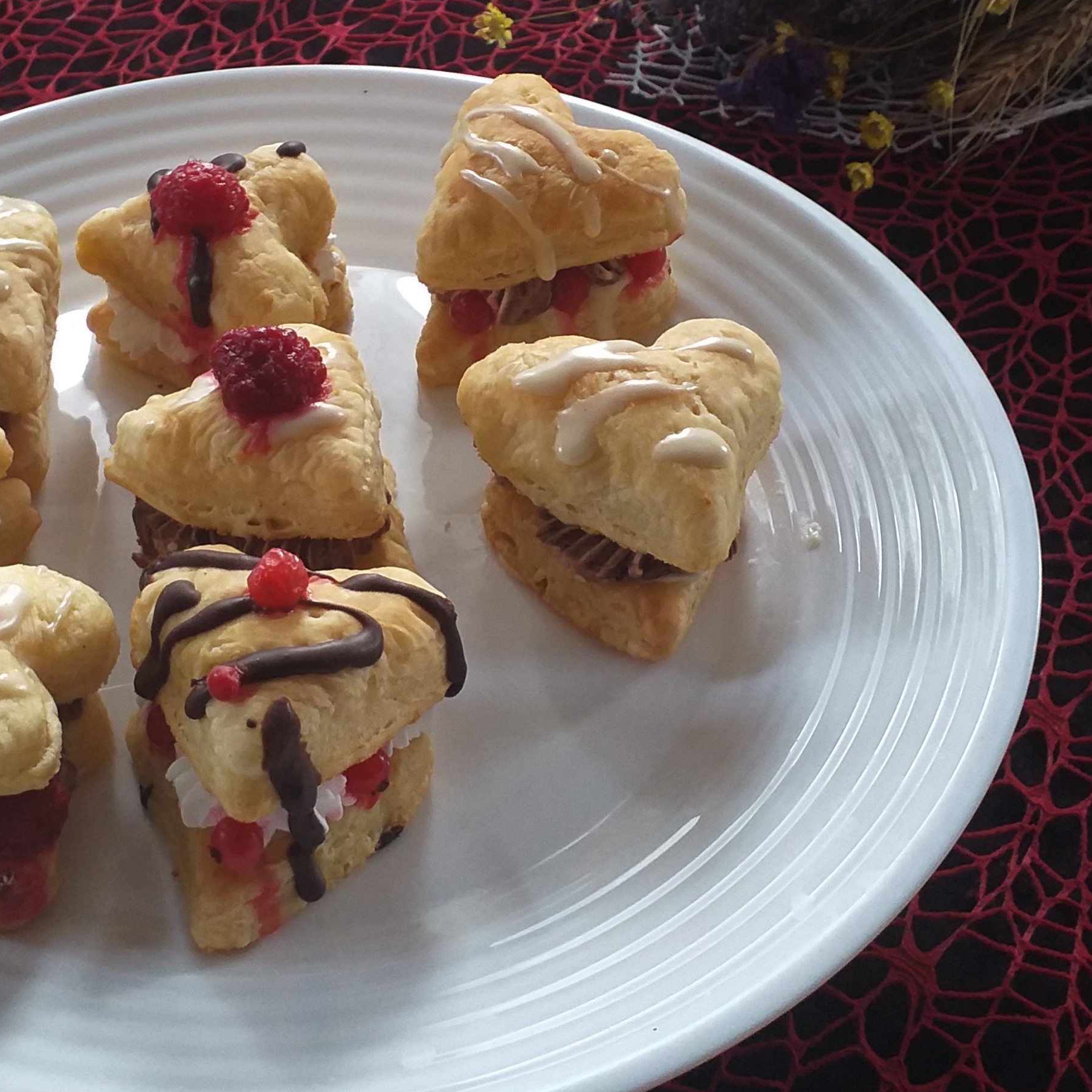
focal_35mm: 44
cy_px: 421
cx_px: 380
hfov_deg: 38.0
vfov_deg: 38.1
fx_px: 1570
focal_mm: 3.6
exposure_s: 1/25
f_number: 1.9
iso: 160
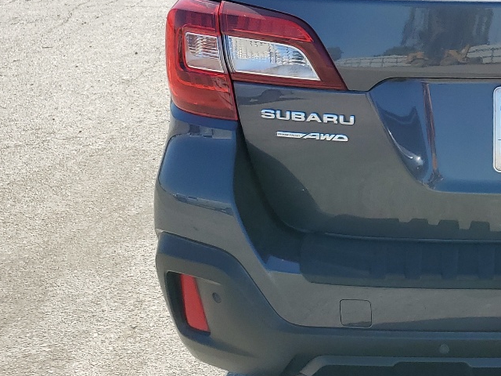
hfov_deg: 27.1
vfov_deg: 22.4
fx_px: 941
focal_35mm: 65
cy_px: 109
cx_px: 566
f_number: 1.5
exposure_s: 1/2000
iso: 50
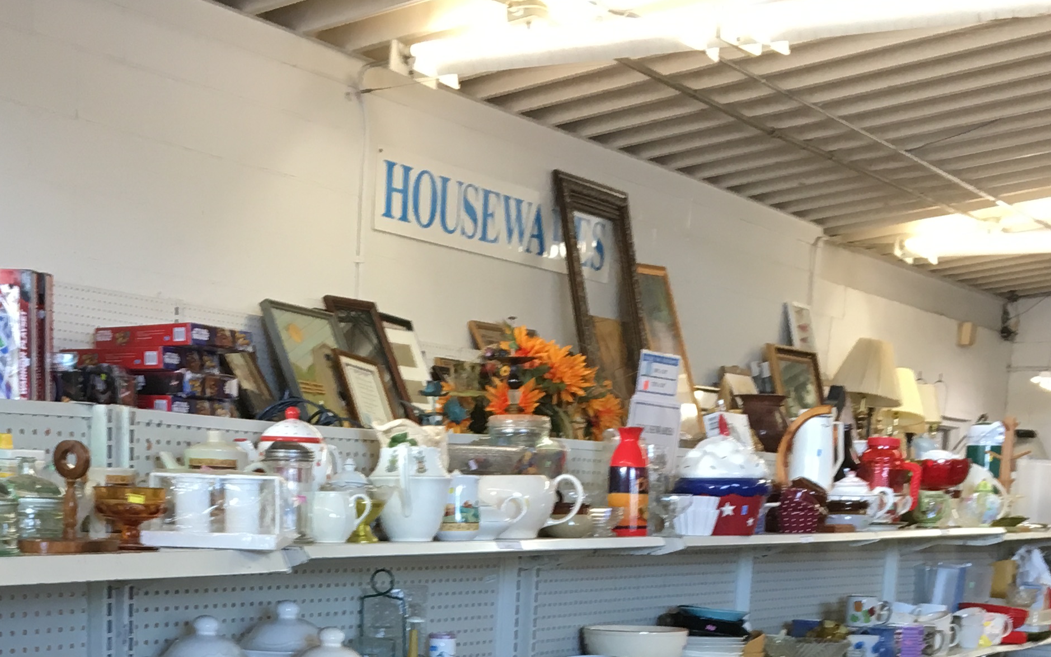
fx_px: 1891
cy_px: 830
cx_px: 380
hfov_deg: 30.9
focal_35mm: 66
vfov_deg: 18.5
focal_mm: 4.15
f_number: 2.2
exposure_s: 1/30
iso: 64
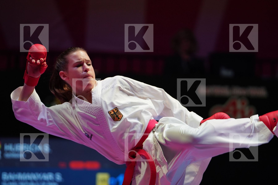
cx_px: 139
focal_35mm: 280
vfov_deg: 4.9
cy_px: 92
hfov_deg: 7.4
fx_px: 2162
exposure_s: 1/1000
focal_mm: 187
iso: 1250
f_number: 2.8
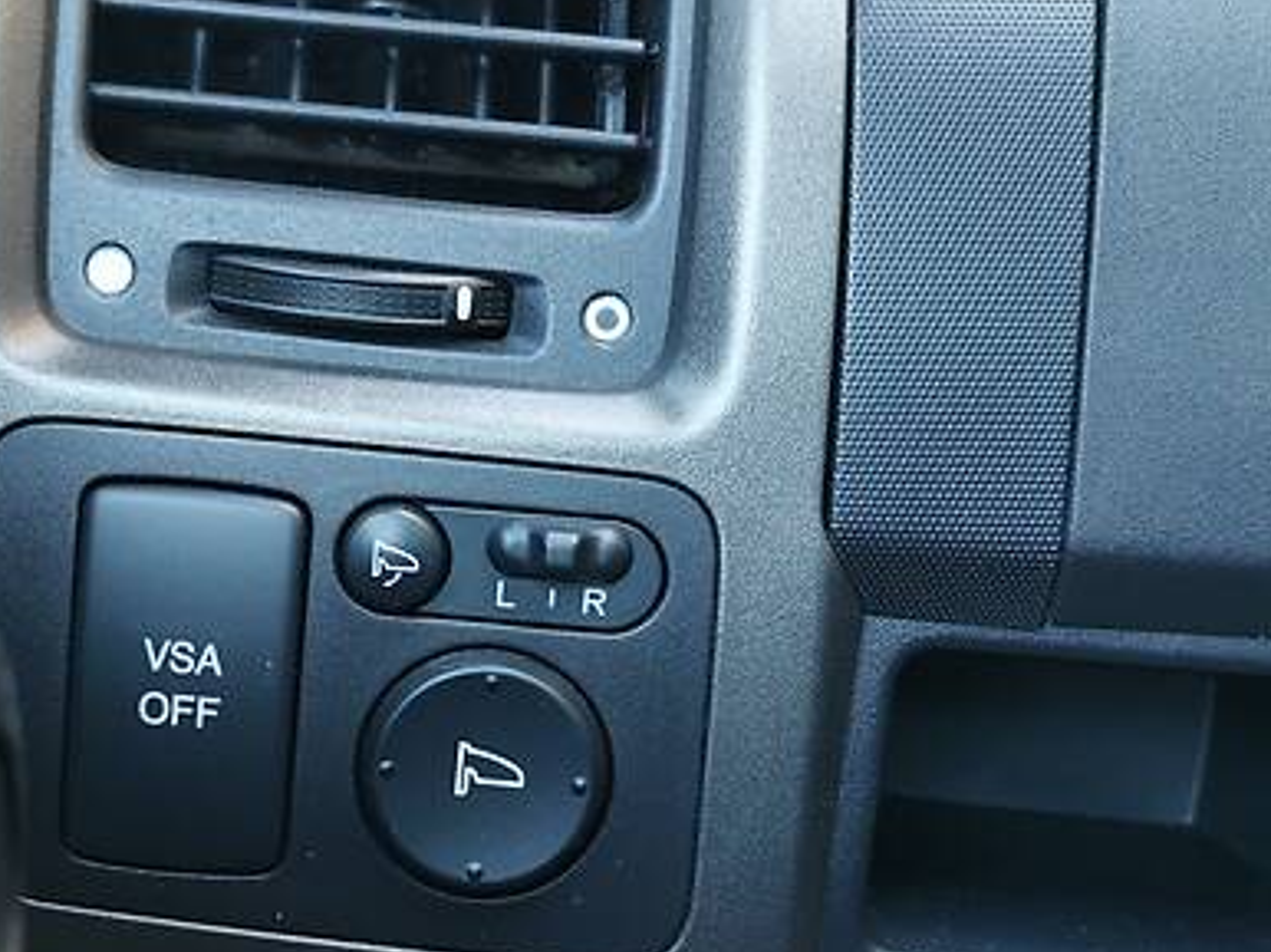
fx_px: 2055
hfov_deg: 34.3
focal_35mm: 56
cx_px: 507
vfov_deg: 26.0
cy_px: 557
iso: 160
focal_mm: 5.6
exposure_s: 1/100
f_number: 1.6
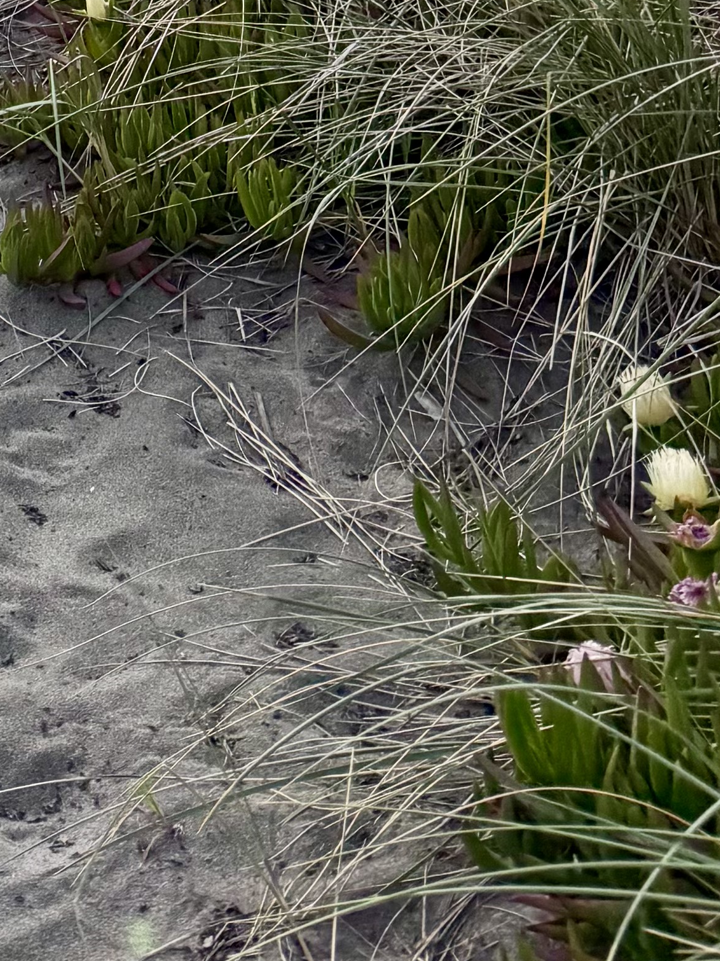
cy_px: -645
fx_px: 2441
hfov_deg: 14.9
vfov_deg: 18.5
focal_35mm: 88
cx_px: -526
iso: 80
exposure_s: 1/7092
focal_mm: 6.76
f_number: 1.78
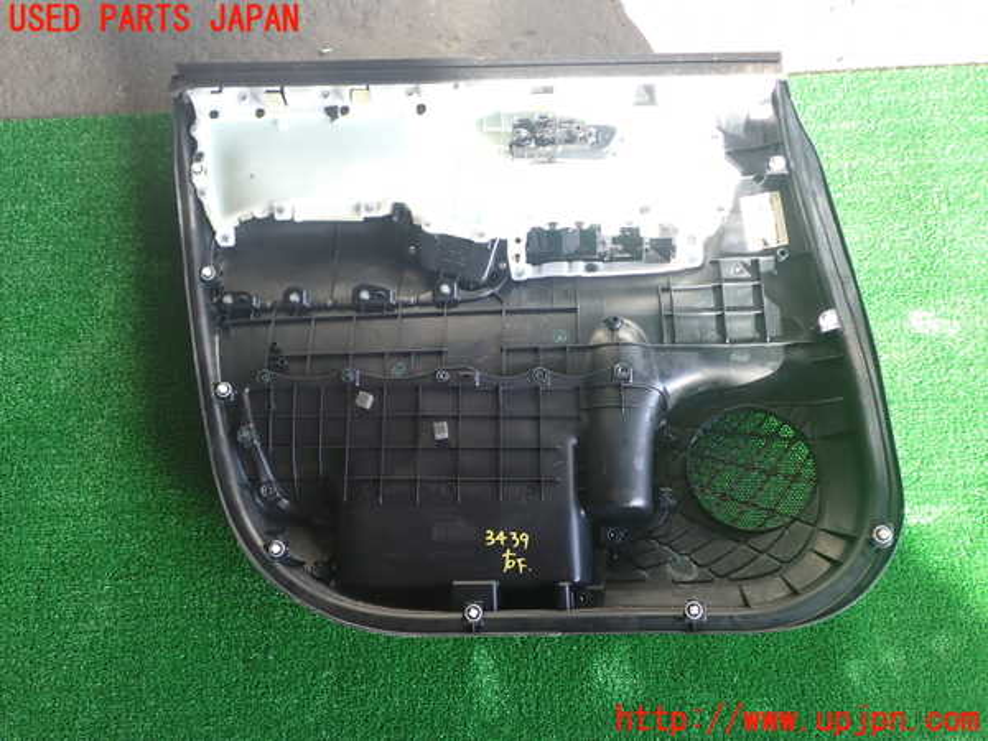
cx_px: 494
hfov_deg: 56.8
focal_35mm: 32
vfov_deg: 44.2
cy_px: 370
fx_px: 913
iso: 100
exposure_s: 1/60
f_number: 2.4
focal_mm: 5.79
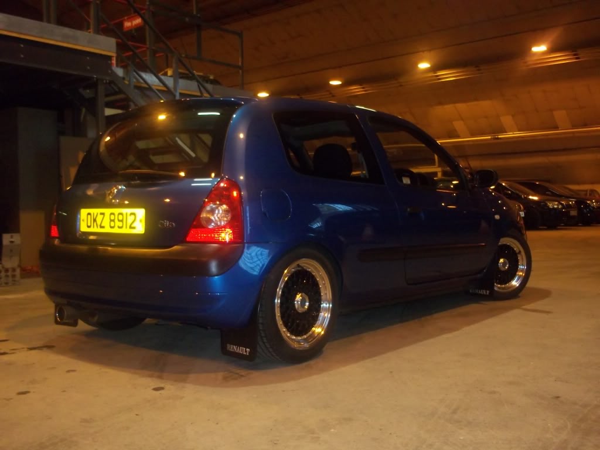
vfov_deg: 39.7
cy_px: 225
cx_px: 300
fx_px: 624
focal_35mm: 36
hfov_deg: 51.4
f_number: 3.1
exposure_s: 1/30
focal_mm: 6.5
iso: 320
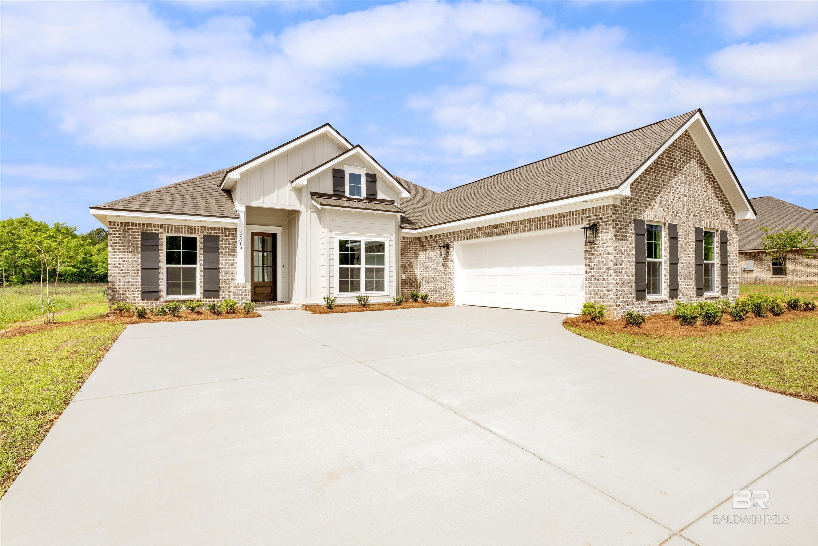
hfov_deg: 93.3
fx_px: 386
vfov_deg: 70.4
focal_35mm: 17
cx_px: 409
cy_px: 273
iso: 400
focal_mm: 17
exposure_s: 1/640
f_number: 11
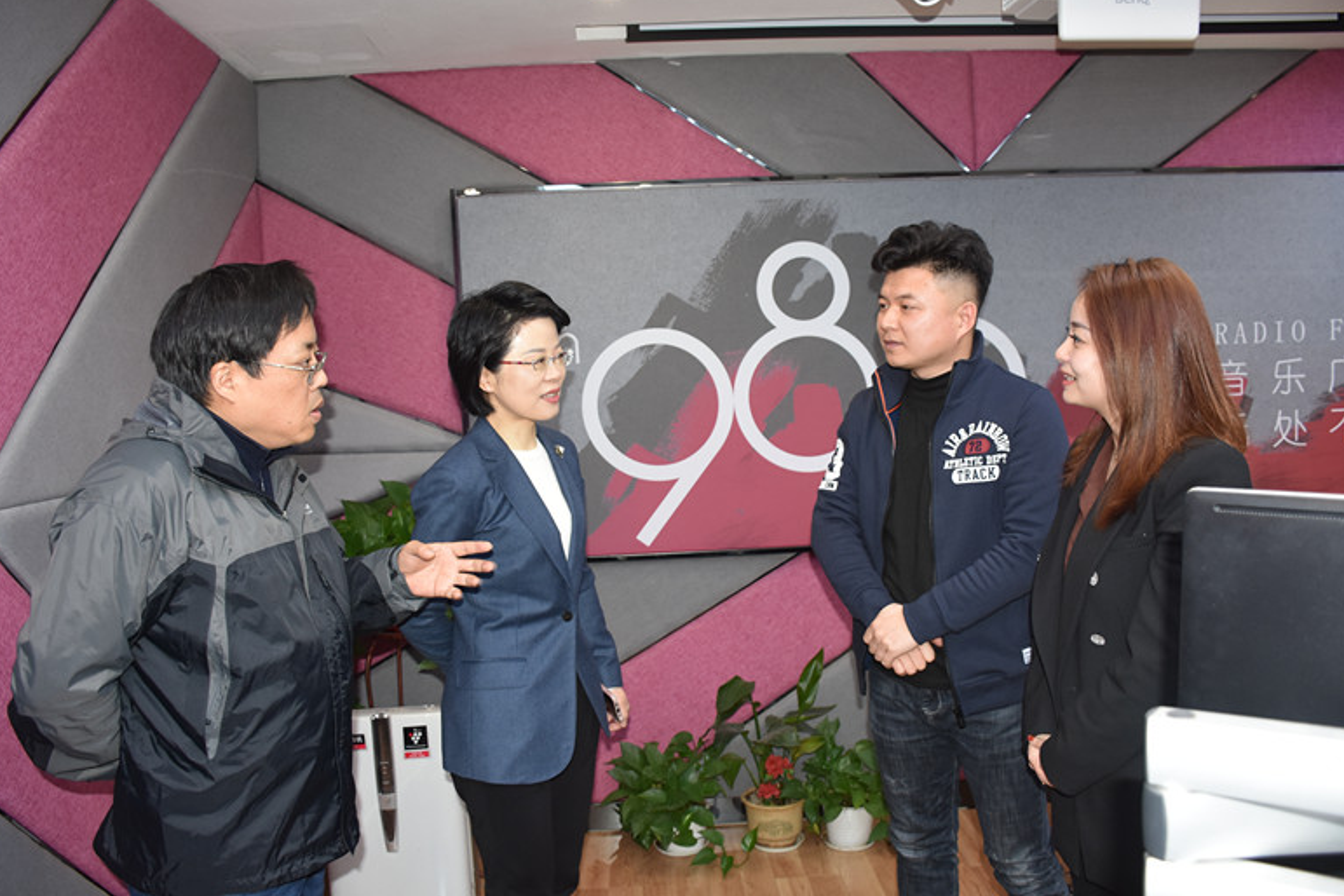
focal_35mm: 28
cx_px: 657
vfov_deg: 46.4
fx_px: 1045
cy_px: 440
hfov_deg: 65.5
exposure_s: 1/60
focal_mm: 18
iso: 720
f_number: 3.5
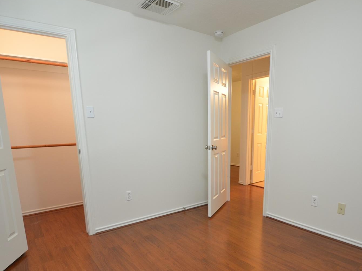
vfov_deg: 60.0
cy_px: 175
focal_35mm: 22
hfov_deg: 75.9
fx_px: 230
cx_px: 207
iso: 800
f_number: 3.5
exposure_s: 1/30
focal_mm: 10
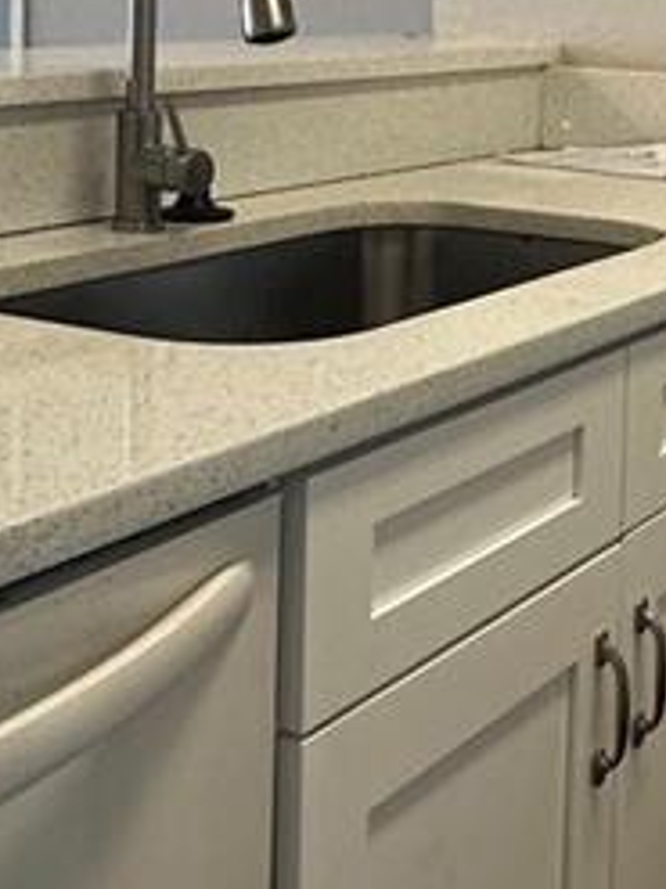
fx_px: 1746
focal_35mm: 68
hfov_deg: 21.4
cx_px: 493
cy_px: 86
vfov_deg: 27.5
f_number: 2.2
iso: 200
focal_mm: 2.22
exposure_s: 1/60
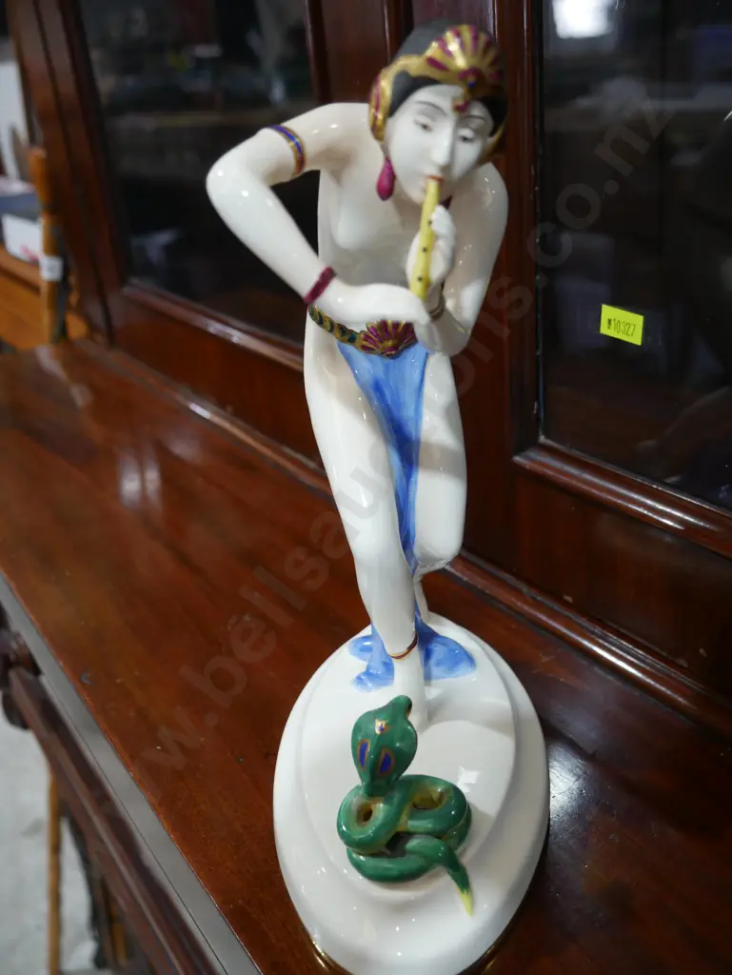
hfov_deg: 44.2
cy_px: 488
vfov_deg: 56.8
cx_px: 366
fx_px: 901
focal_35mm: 32
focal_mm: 16
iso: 320
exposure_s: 1/60
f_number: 3.6
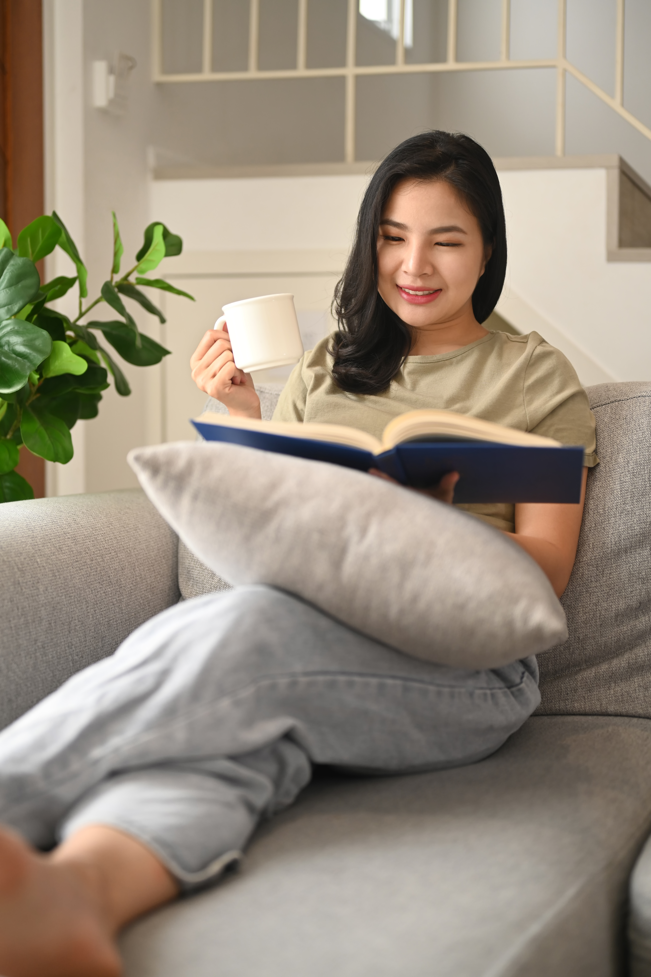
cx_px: 326
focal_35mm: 50
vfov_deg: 39.6
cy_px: 488
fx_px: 1356
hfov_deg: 27.0
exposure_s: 1/500
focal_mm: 50
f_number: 2
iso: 400
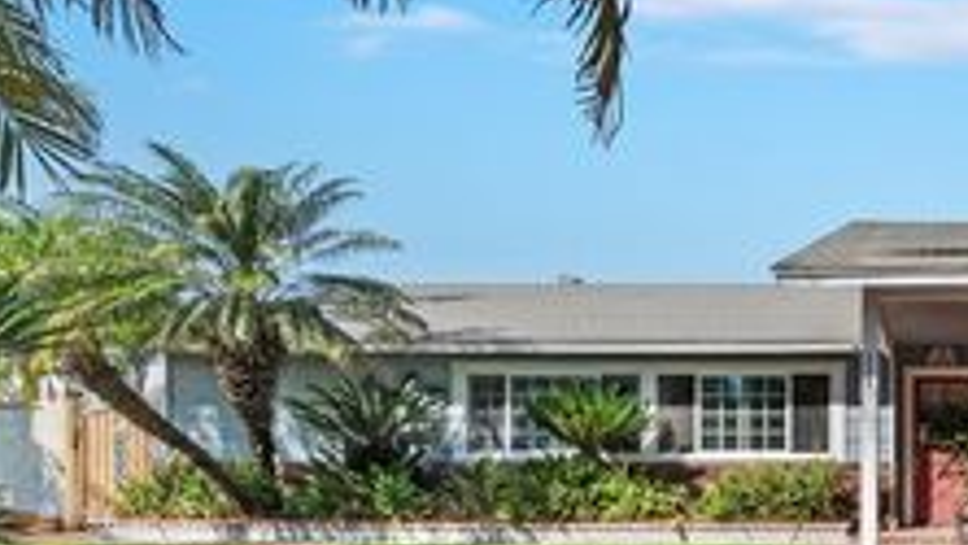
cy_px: 473
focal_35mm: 33
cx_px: 924
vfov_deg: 34.0
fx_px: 847
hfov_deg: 50.4
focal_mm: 14
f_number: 20
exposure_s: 1/80
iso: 500
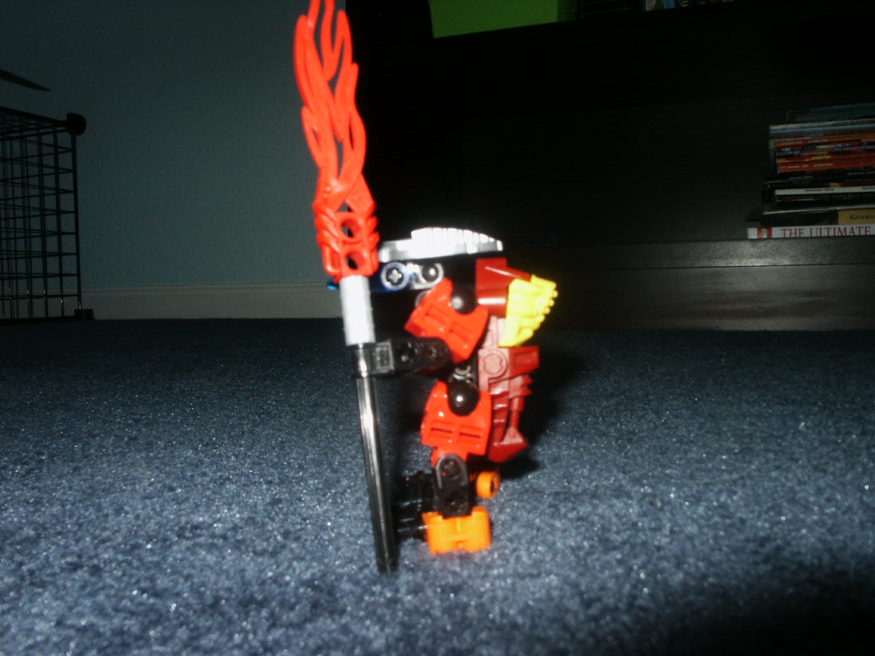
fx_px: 885
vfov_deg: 40.7
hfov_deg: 52.6
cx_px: 438
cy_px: 328
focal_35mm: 35
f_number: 6.7
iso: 200
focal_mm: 7.18
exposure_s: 1/45
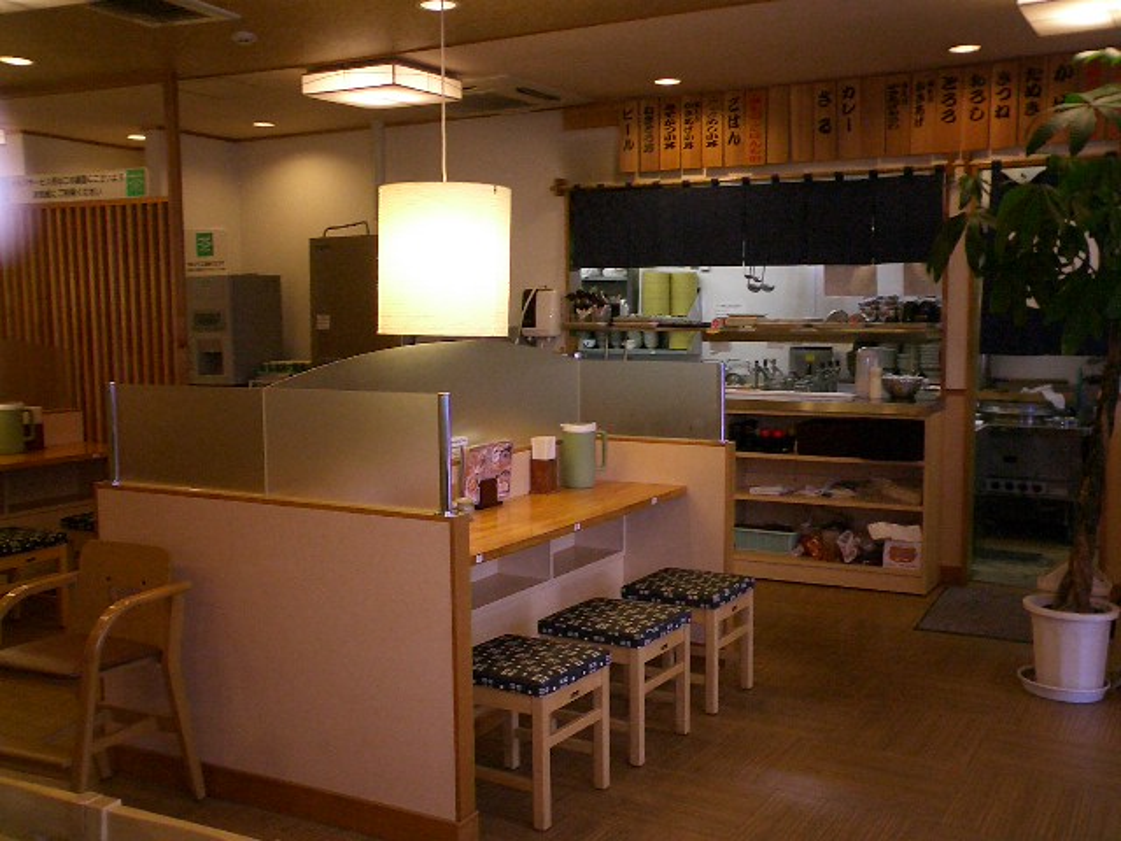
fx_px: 1198
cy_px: 420
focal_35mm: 37
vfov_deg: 38.7
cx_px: 560
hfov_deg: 50.1
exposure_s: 1/40
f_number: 3.5
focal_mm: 5.6
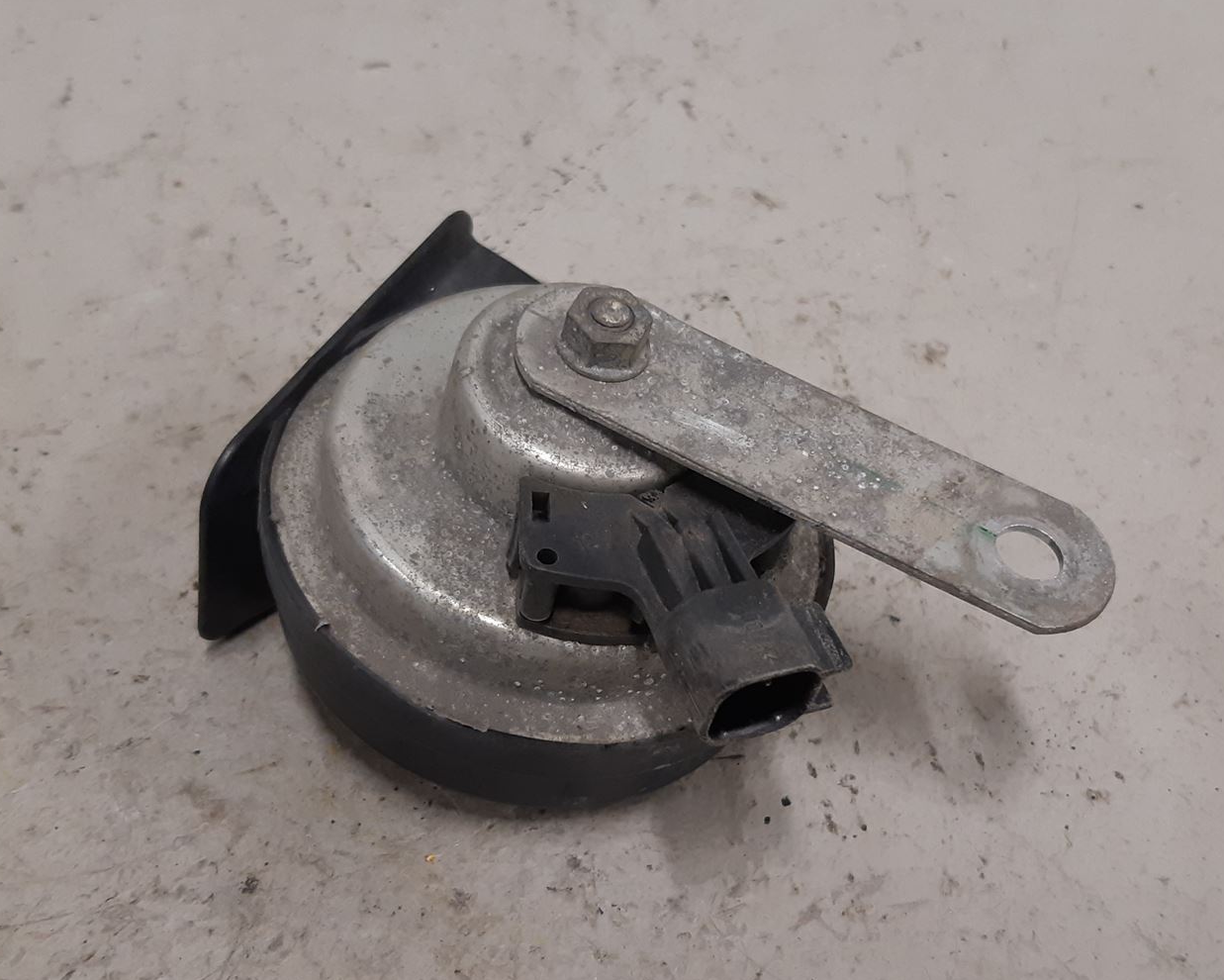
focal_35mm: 42
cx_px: 652
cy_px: 517
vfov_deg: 35.7
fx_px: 1522
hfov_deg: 43.8
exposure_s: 1/50
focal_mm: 3.93
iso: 160
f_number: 1.7
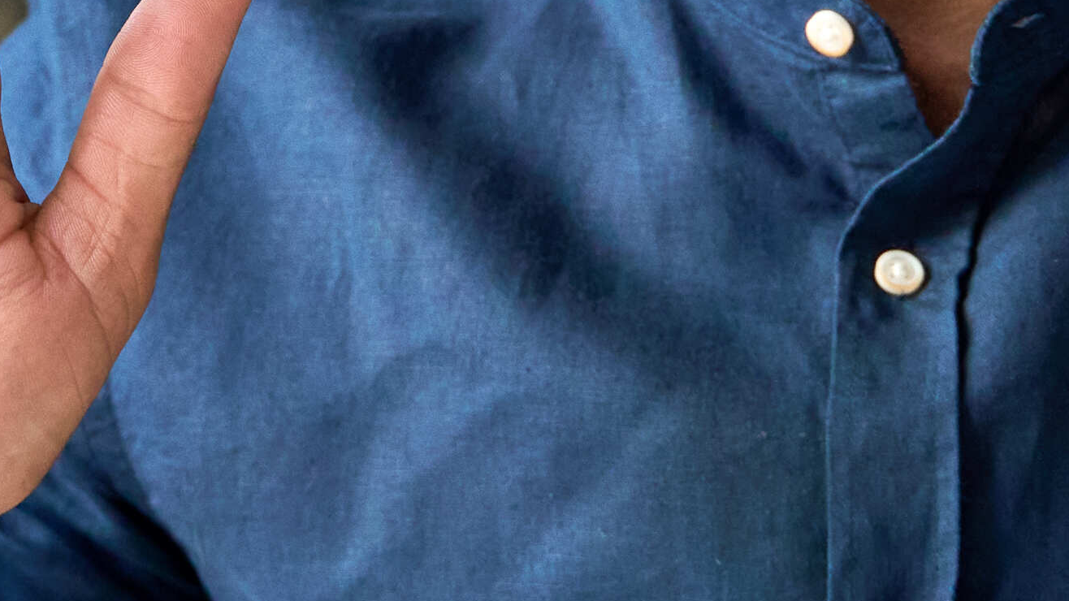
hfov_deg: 10.3
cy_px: -257
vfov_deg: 5.8
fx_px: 5924
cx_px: 193
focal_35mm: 209
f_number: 2.8
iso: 1000
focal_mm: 38
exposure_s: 1/160
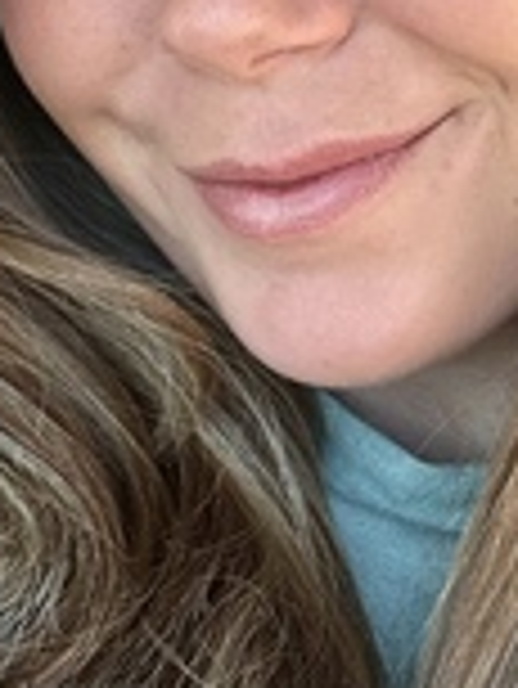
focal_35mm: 98
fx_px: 1953
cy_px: 207
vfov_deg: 19.9
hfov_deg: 15.1
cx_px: 345
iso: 32
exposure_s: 1/121
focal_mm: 2.69
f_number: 1.9
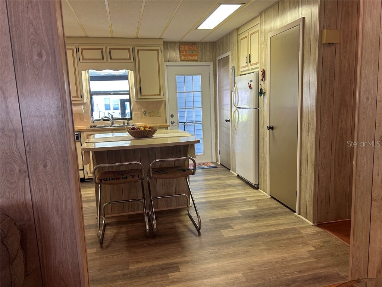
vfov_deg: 53.1
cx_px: 191
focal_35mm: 26
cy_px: 144
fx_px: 287
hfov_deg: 67.3
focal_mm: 5.7
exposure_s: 1/60
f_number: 1.5
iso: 160
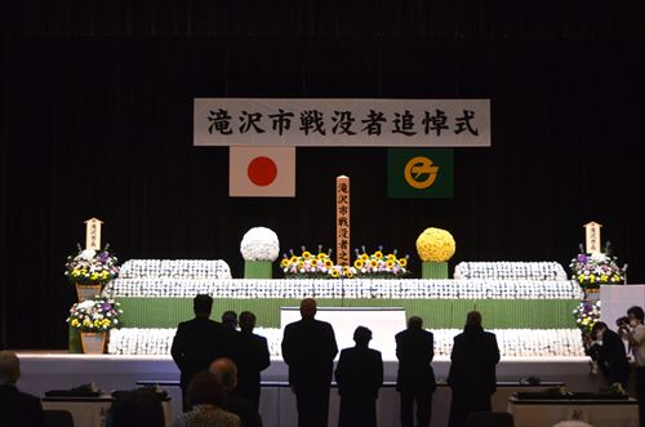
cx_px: 322
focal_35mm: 78
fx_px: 1394
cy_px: 214
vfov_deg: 17.4
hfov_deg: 26.0
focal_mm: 52
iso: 3200
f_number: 4.8
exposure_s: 1/250
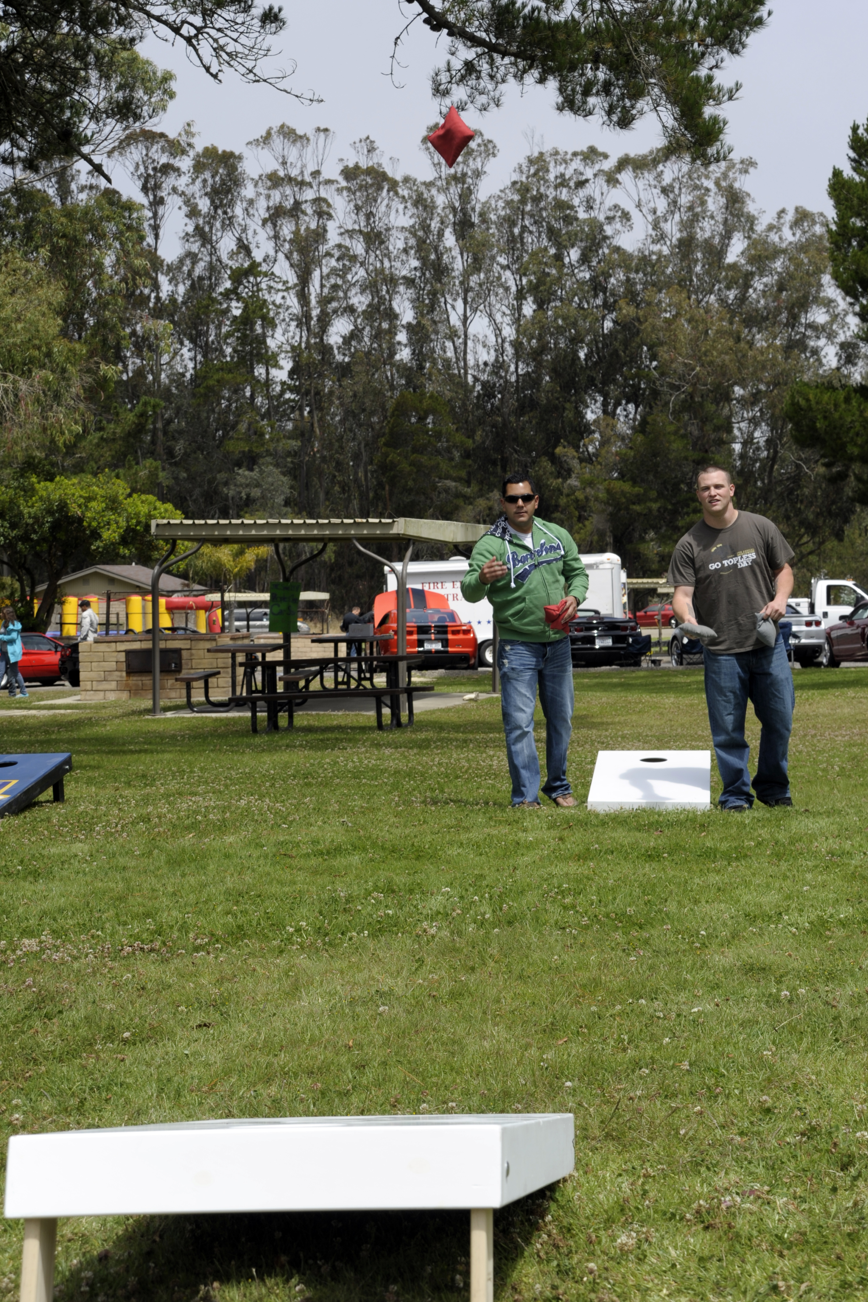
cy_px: 642
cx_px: 439
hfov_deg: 21.6
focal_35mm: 63
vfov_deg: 31.9
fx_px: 2278
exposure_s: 1/320
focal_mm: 62
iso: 200
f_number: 9
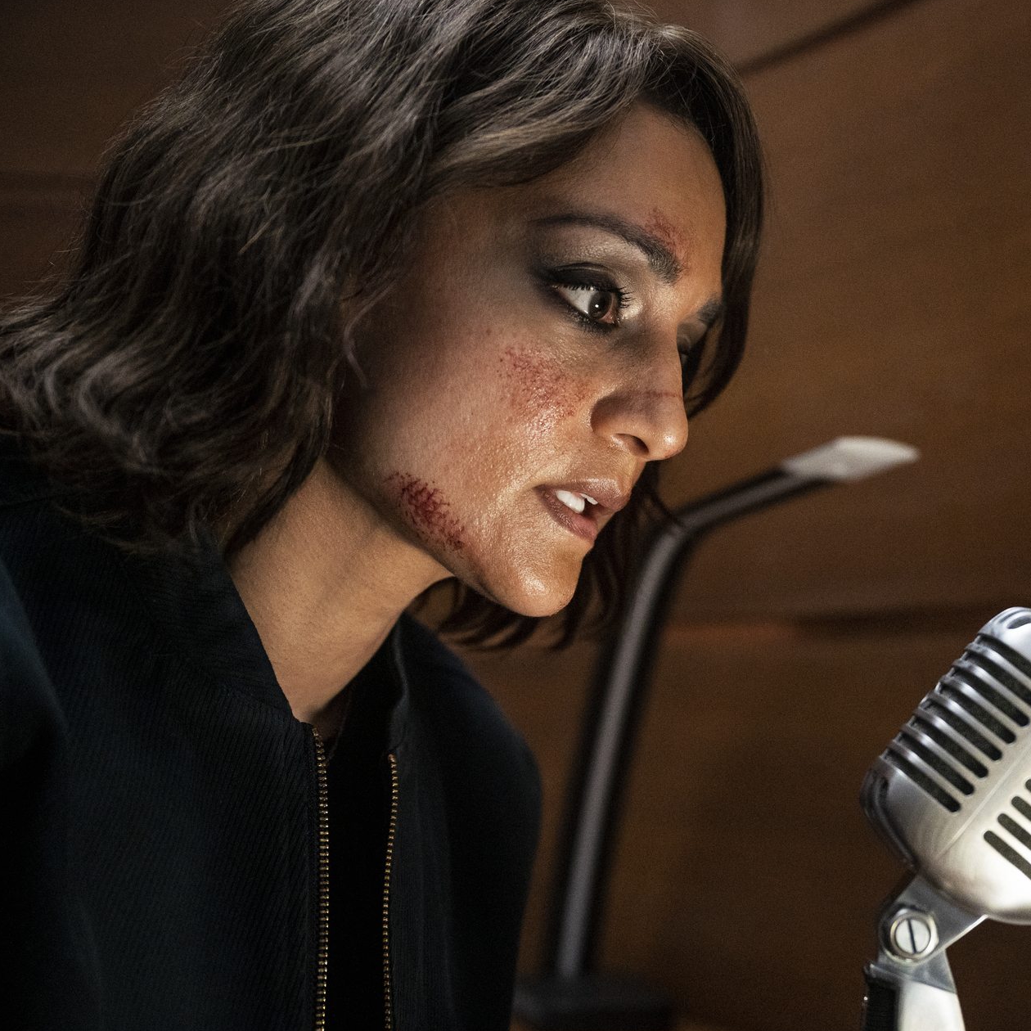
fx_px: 1504
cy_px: 513
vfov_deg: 37.8
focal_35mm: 45
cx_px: 742
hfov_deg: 37.1
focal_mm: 34.5
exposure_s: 1/60
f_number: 2.8
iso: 3600
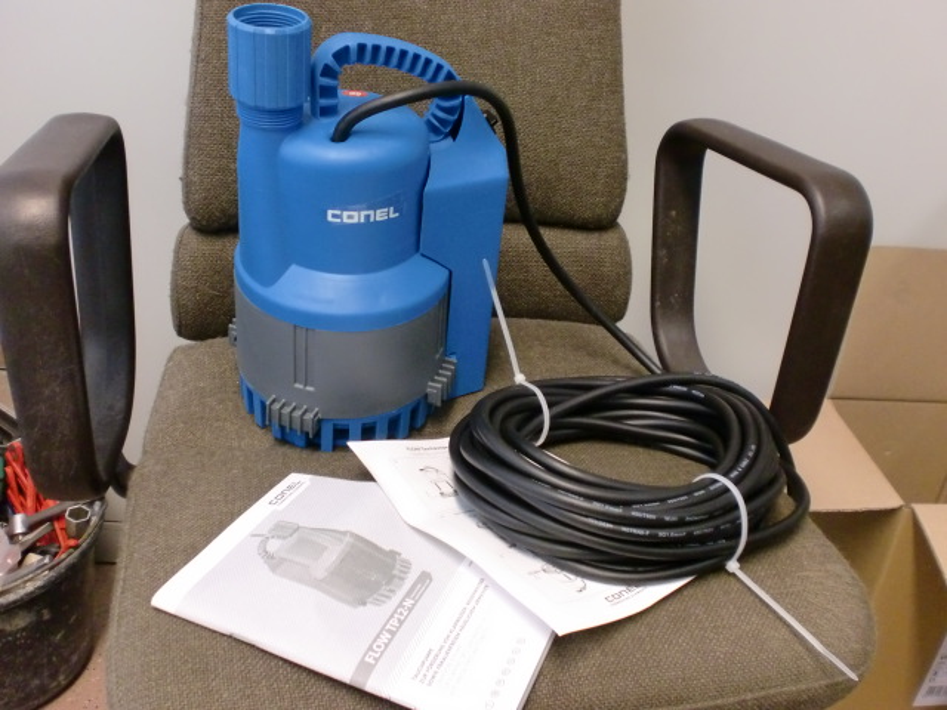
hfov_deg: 52.6
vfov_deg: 40.7
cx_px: 474
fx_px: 958
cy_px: 355
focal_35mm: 35
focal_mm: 6.3
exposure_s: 1/60
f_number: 3.1
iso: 320
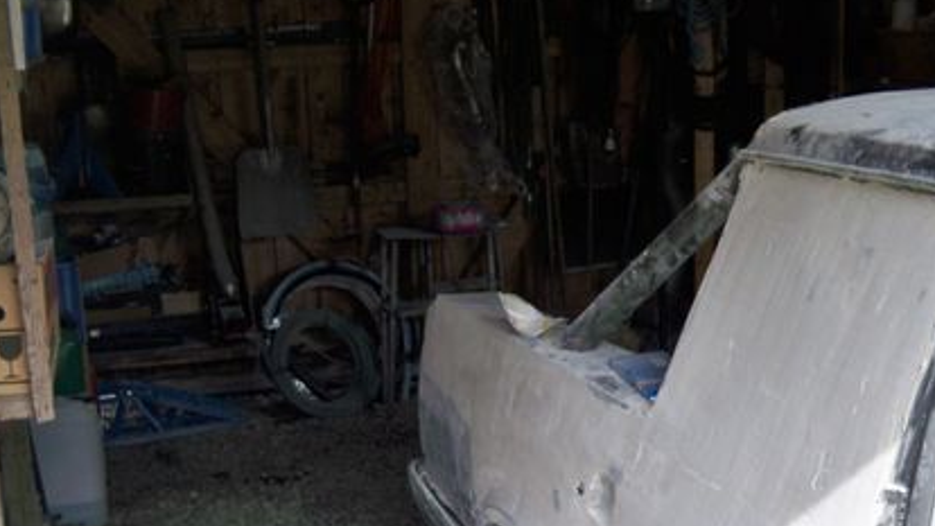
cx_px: 513
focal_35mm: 60
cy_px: 466
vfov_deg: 19.7
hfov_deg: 34.9
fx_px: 1488
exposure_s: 1/200
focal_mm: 7.9
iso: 100
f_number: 3.1
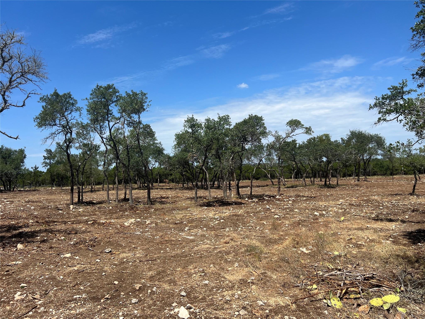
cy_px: 160
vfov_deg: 53.1
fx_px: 319
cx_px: 212
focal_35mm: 26
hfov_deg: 67.3
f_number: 1.5
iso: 50
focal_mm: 5.7
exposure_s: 1/4831
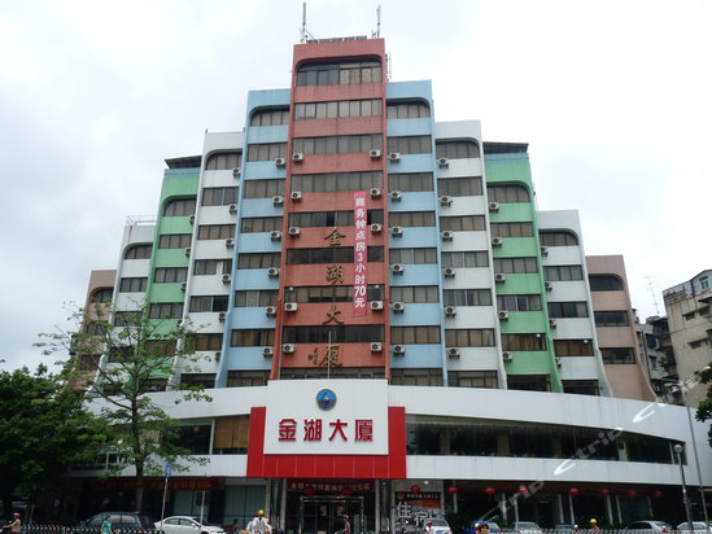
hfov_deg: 61.6
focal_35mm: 29
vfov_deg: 48.2
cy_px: 267
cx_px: 356
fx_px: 597
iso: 100
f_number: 5.6
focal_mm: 5.2
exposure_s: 1/200
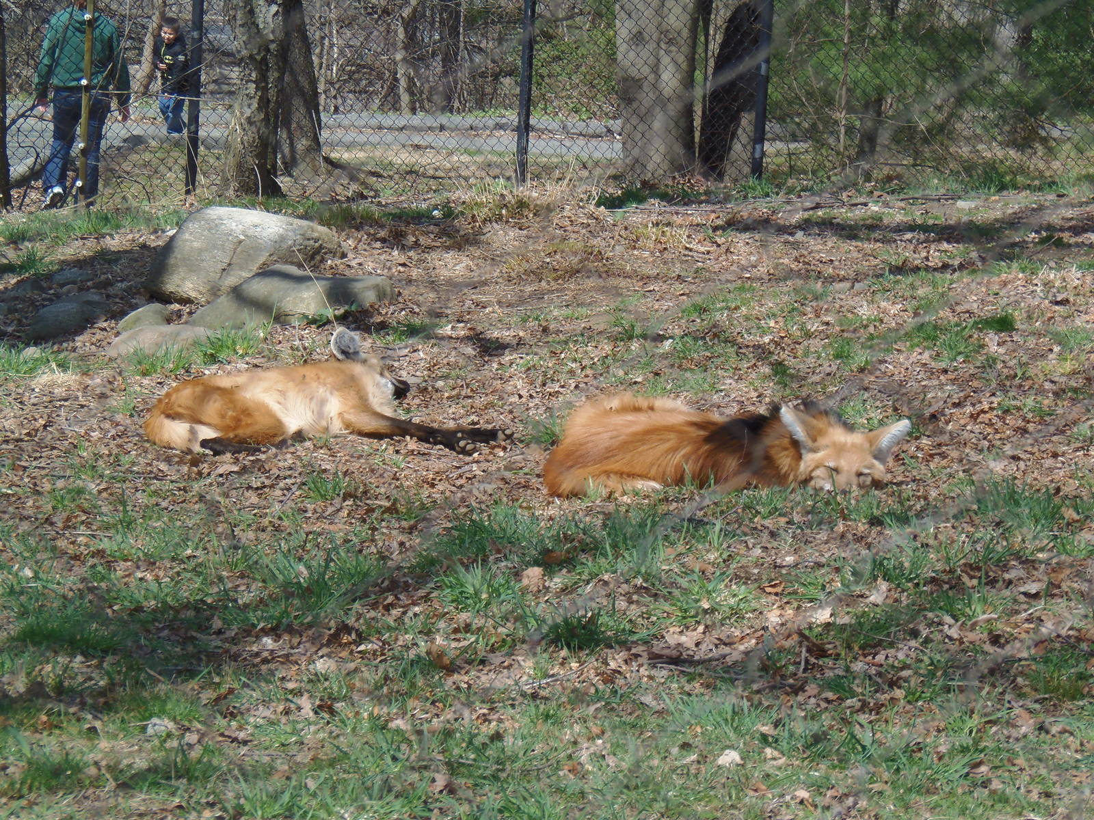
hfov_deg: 12.4
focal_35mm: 159
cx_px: 547
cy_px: 410
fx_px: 5025
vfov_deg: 9.3
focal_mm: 29.4
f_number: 4.8
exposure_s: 1/320
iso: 64
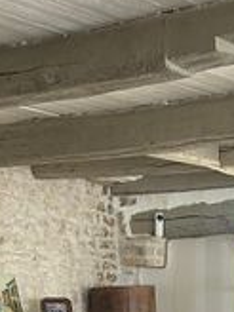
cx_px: 219
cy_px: 430
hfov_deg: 11.6
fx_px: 1145
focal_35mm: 127
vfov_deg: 14.7
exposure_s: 1/70
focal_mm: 5.7
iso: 125
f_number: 1.5
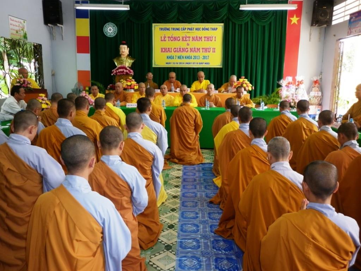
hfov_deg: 58.4
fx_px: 323
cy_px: 136
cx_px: 180
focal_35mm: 31
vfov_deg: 45.4
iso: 100
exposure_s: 1/30
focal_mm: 5.6
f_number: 2.9
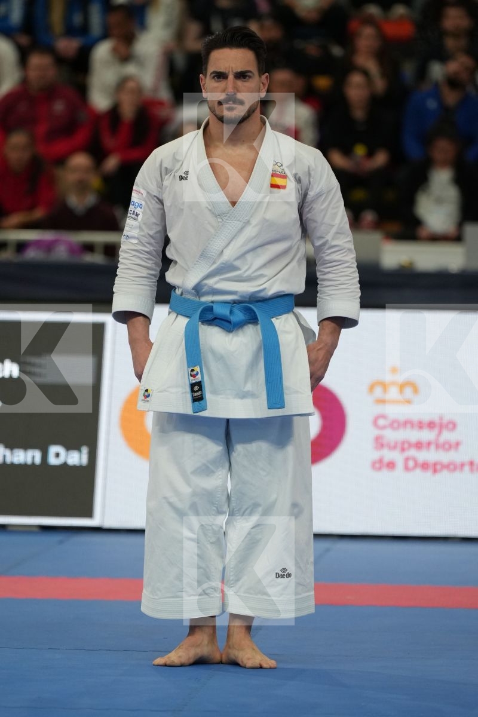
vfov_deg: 8.0
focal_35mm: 259
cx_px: 239
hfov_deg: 5.3
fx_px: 5158
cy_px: 358
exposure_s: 1/1000
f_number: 2.8
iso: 1600
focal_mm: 173
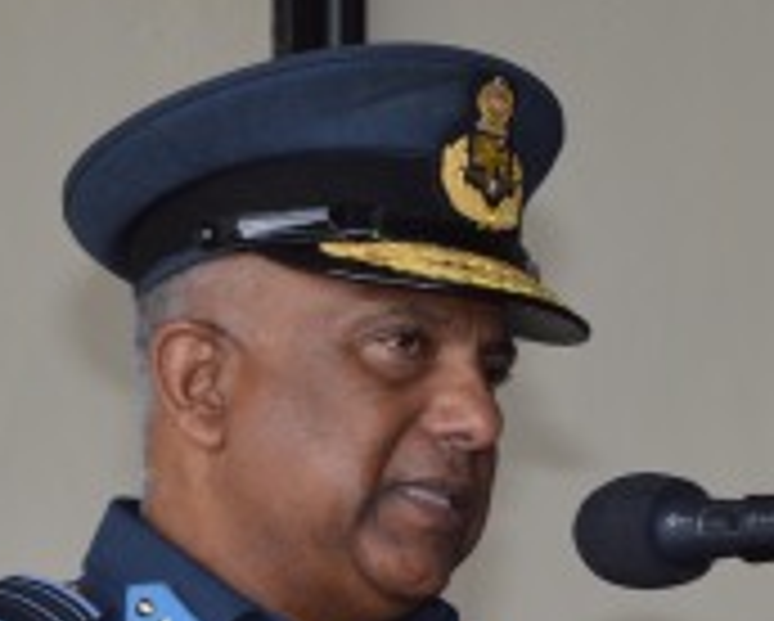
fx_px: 7866
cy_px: 788
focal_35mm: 343
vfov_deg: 4.5
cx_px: 936
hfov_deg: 5.6
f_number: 5.3
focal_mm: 70
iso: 200
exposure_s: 1/100
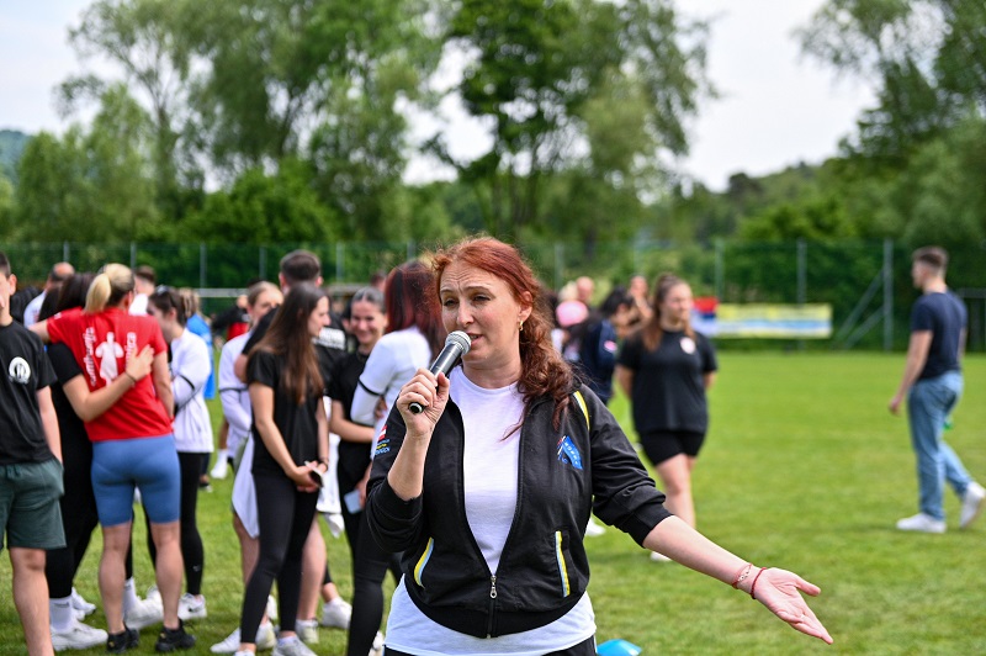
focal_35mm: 62
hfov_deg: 32.4
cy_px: 328
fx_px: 1697
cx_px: 493
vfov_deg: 21.9
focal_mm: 62
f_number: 2.8
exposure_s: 1/8000
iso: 640
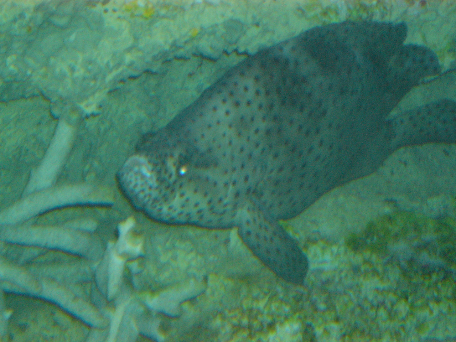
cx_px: 228
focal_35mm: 105
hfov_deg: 18.7
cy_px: 171
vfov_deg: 14.1
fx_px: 1383
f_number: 4.9
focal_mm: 17.4
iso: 300
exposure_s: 1/60
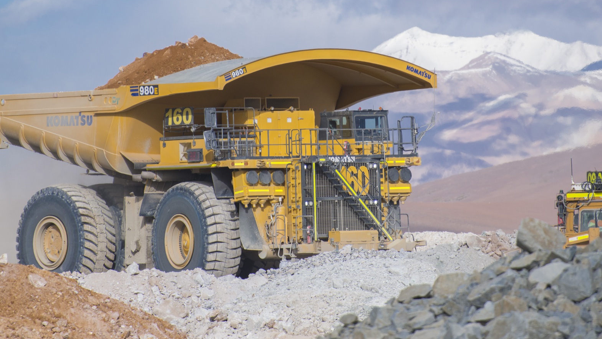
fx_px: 7071
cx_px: 332
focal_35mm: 443
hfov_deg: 4.9
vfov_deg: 2.7
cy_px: 69
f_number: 5.6
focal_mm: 300
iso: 640
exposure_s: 1/3200
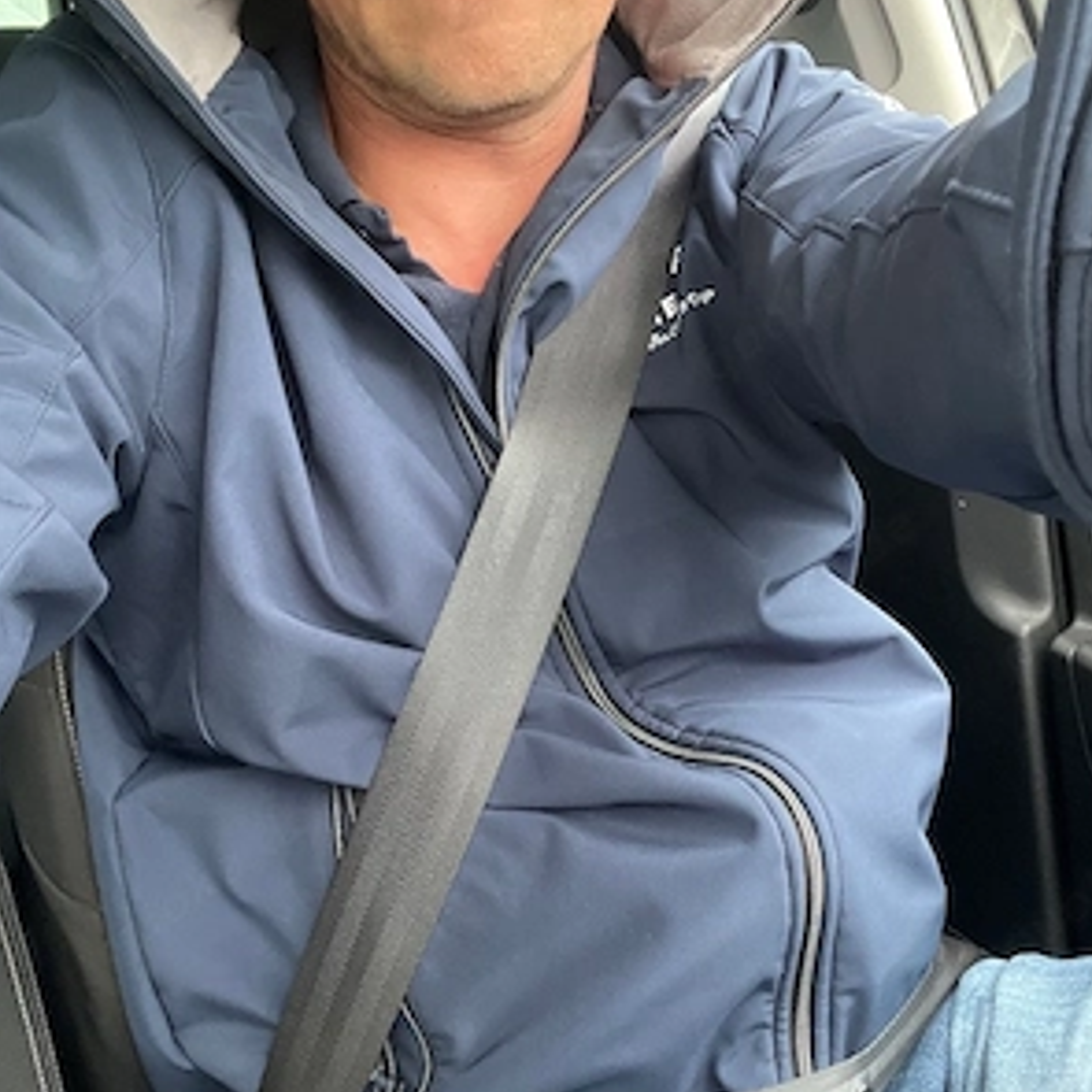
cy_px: 622
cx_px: 552
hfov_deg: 46.0
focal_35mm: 36
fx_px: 1285
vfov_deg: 45.9
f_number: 2.2
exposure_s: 1/40
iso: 400
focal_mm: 2.71
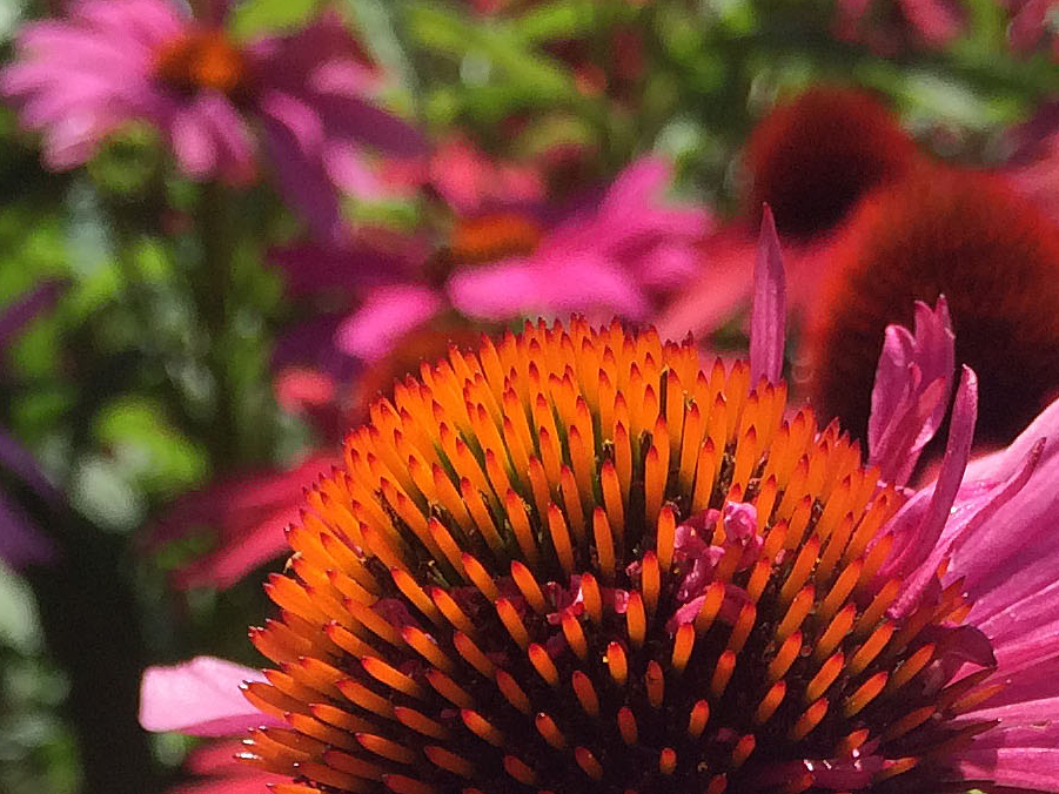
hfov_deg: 18.6
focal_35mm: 105
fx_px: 3213
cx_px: 736
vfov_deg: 13.2
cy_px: 1243
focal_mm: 4.15
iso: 32
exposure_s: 1/1786
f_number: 2.2
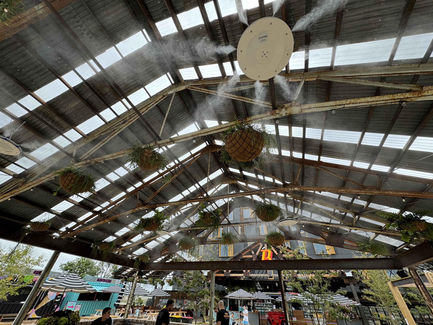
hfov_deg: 102.1
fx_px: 175
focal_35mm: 14
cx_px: 216
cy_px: 162
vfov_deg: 85.7
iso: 50
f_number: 2.2
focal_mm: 2.22
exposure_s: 1/610
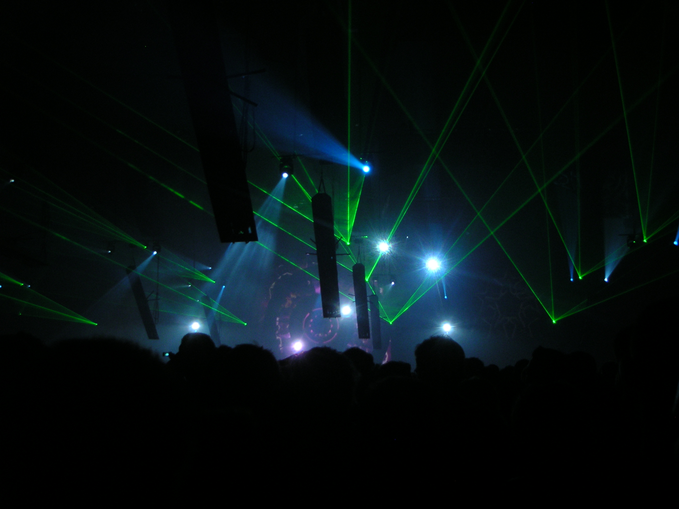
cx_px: 340
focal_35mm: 38
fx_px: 745
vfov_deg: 37.7
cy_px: 254
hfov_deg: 49.0
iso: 100
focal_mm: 6
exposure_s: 1/45
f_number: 2.8
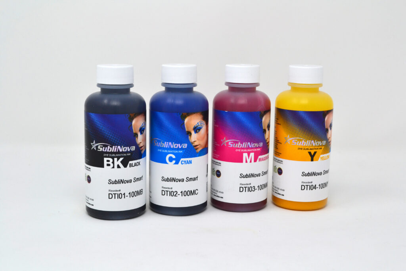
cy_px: 136
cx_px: 203
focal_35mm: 54
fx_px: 609
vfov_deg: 25.1
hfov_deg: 36.9
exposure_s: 1/80
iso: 400
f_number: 8
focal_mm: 36
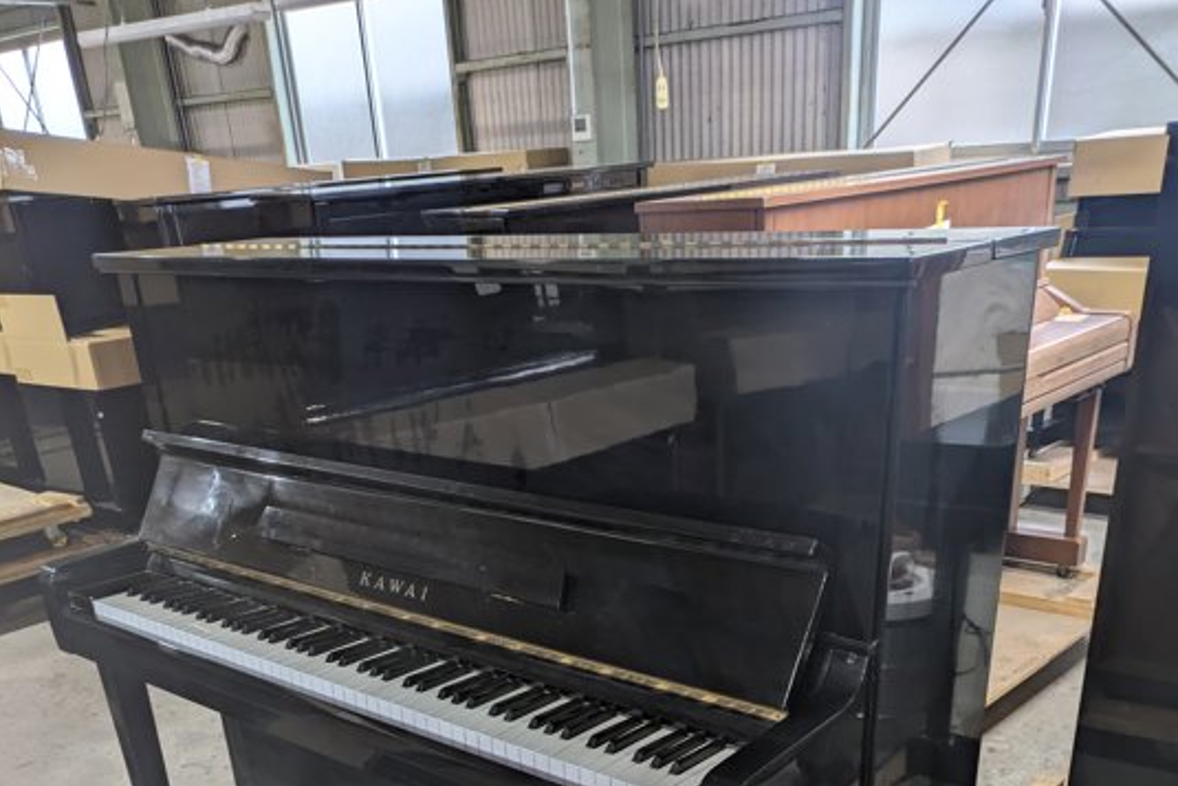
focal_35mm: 35
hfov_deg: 54.4
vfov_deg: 34.7
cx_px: 593
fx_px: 1146
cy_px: 773
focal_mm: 5.43
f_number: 1.89
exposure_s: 1/40
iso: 119
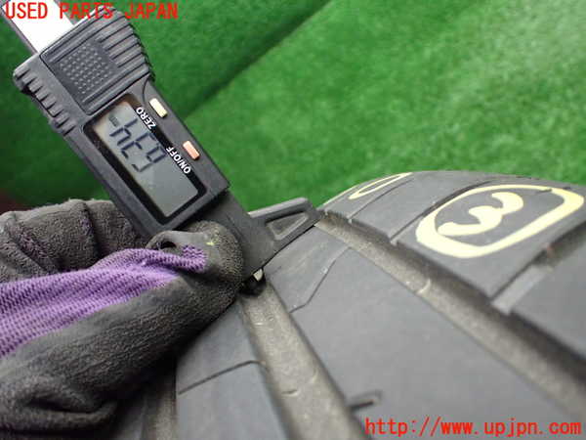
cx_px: 293
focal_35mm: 30
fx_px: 508
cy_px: 220
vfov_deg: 46.8
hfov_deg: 60.0
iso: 800
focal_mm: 5.4
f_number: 2.3
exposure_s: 1/125
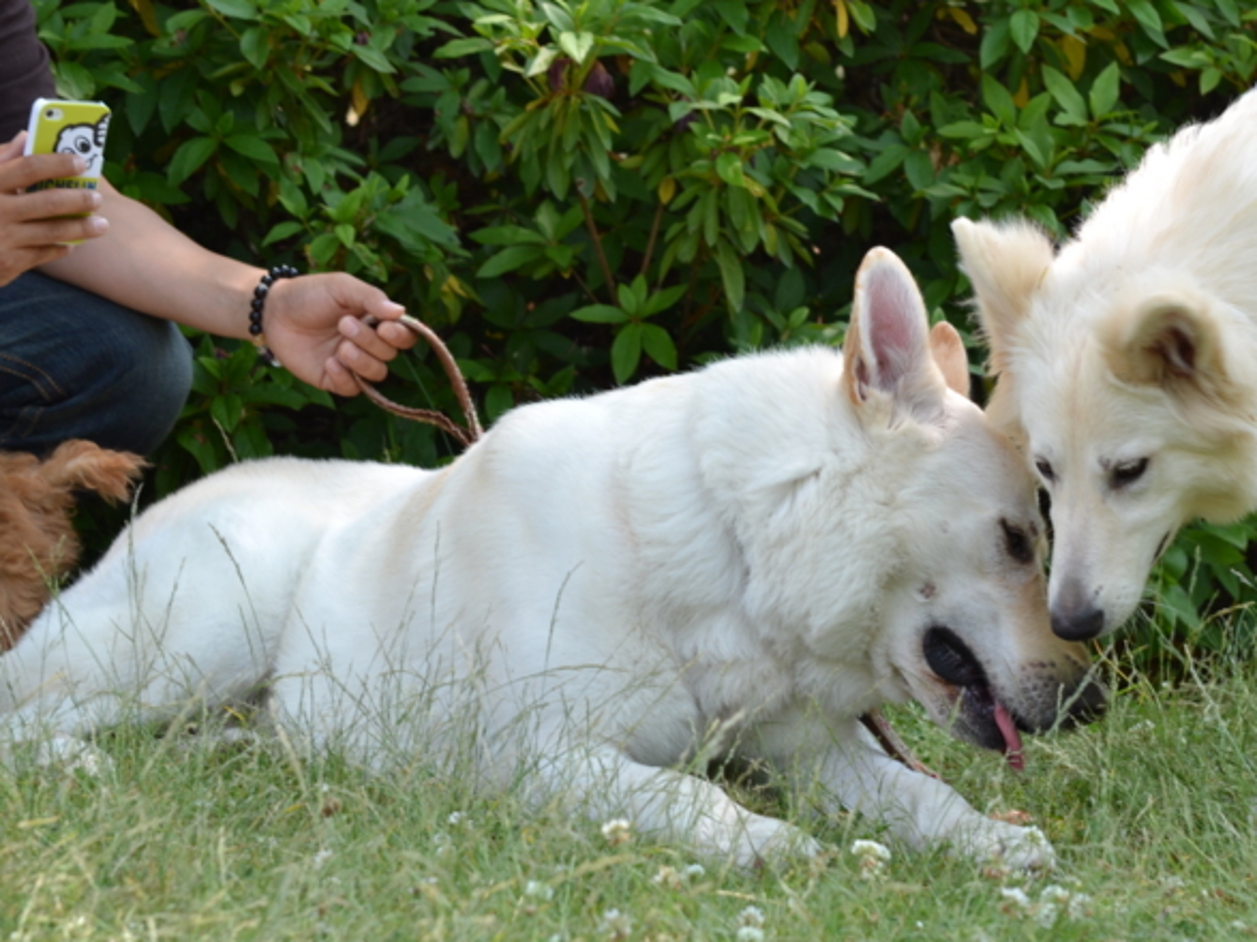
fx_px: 8568
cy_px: 470
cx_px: 794
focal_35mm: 236
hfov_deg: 8.4
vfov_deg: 6.3
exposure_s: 1/125
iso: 200
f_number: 8
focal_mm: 120
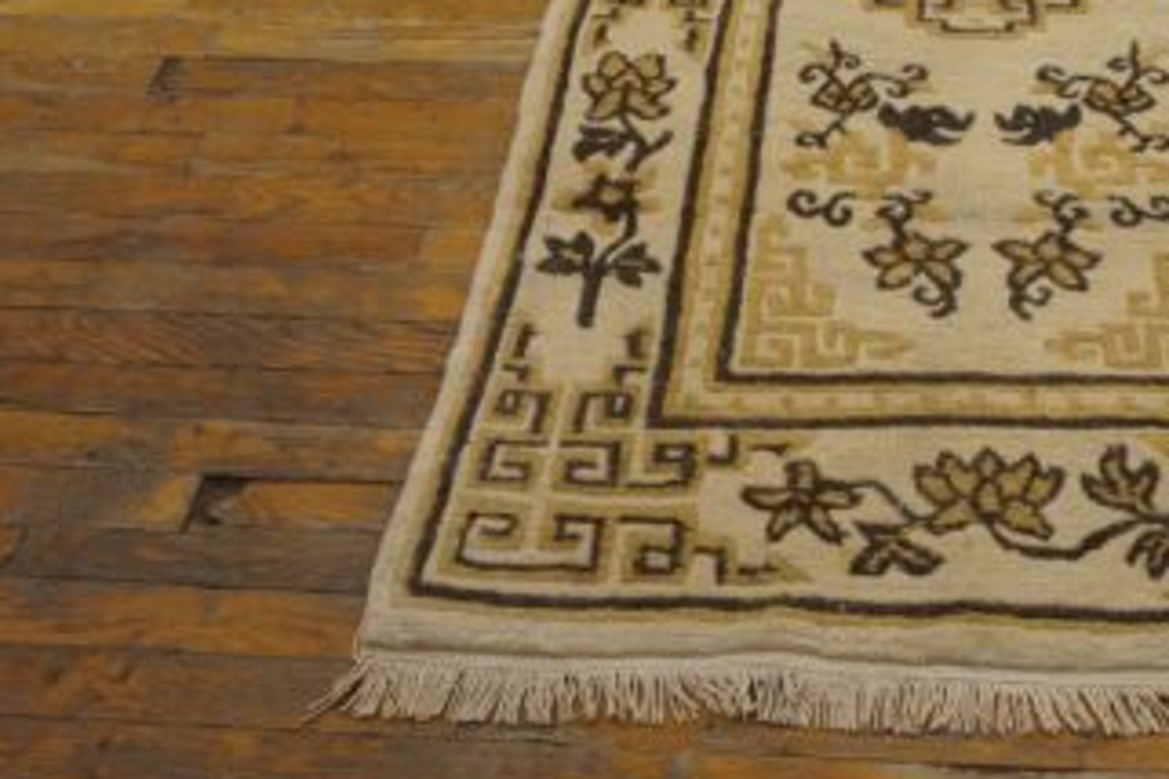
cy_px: 158
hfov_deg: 34.1
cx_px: 1005
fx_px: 1818
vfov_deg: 23.8
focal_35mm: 56
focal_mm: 20
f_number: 4
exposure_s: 1/160
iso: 1250
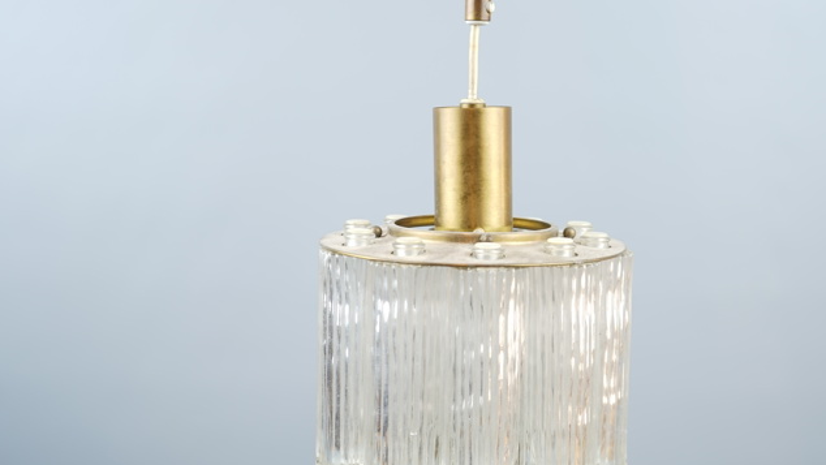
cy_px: 191
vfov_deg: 21.8
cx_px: 470
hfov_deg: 37.8
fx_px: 1205
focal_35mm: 55
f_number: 4
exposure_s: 1/25
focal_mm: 37
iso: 50
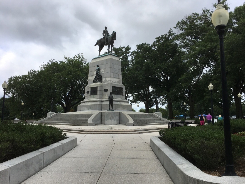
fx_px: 205
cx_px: 122
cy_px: 92
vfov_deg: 48.2
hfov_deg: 61.7
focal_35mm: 29
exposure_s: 1/1166
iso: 25
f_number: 2.2
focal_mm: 4.15
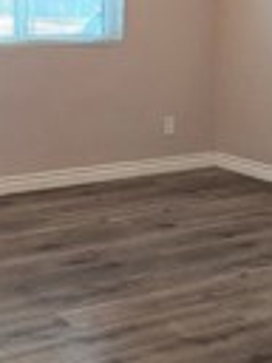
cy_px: 20
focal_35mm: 65
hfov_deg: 21.4
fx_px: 681
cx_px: -31
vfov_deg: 28.4
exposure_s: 1/60
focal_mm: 2.2
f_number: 2.2
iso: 100
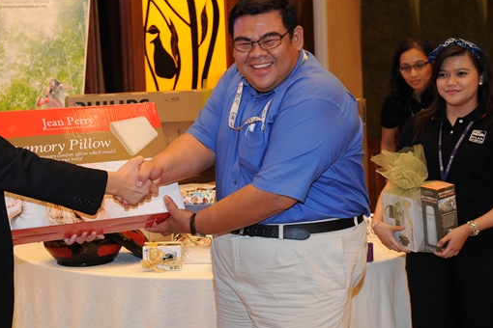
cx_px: 142
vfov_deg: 19.7
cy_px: 135
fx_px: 945
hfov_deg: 28.9
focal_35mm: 69
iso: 1000
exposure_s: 1/60
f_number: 3.5
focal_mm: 44
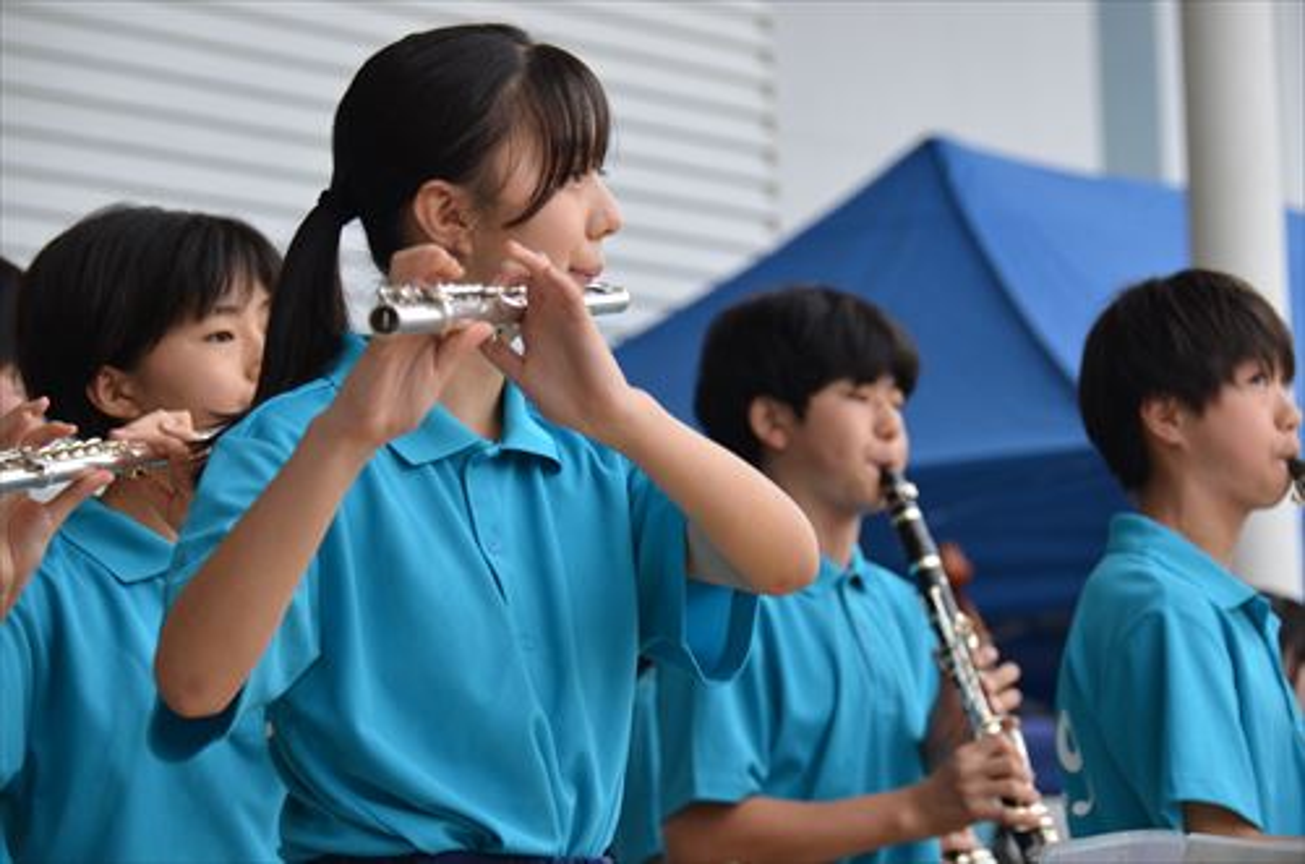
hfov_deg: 12.3
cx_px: 652
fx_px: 6076
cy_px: 432
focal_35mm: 168
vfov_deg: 8.1
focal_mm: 112
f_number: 5.6
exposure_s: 1/60
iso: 500
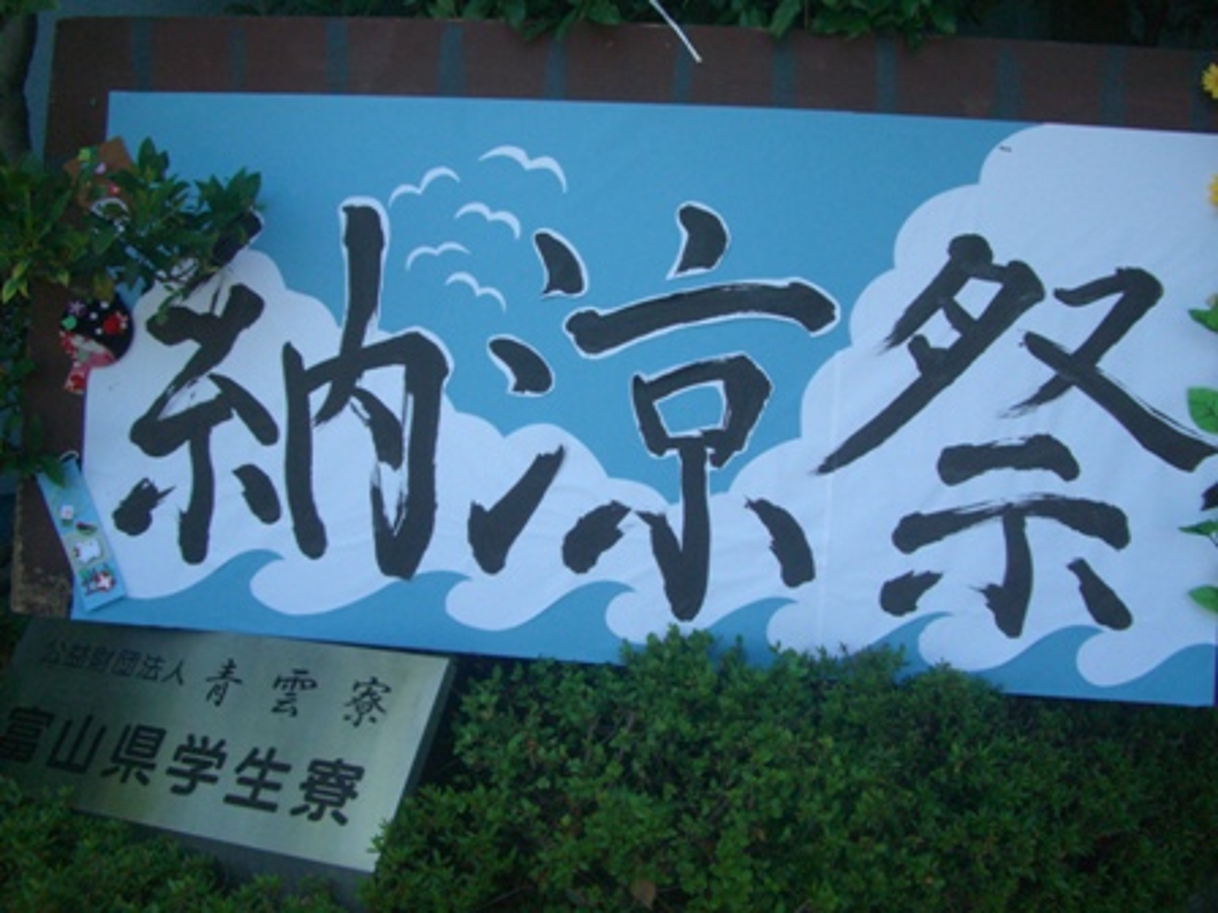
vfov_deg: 37.7
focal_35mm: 38
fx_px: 1337
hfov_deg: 49.0
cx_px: 609
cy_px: 456
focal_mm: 7.9
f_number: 2.8
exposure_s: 1/640
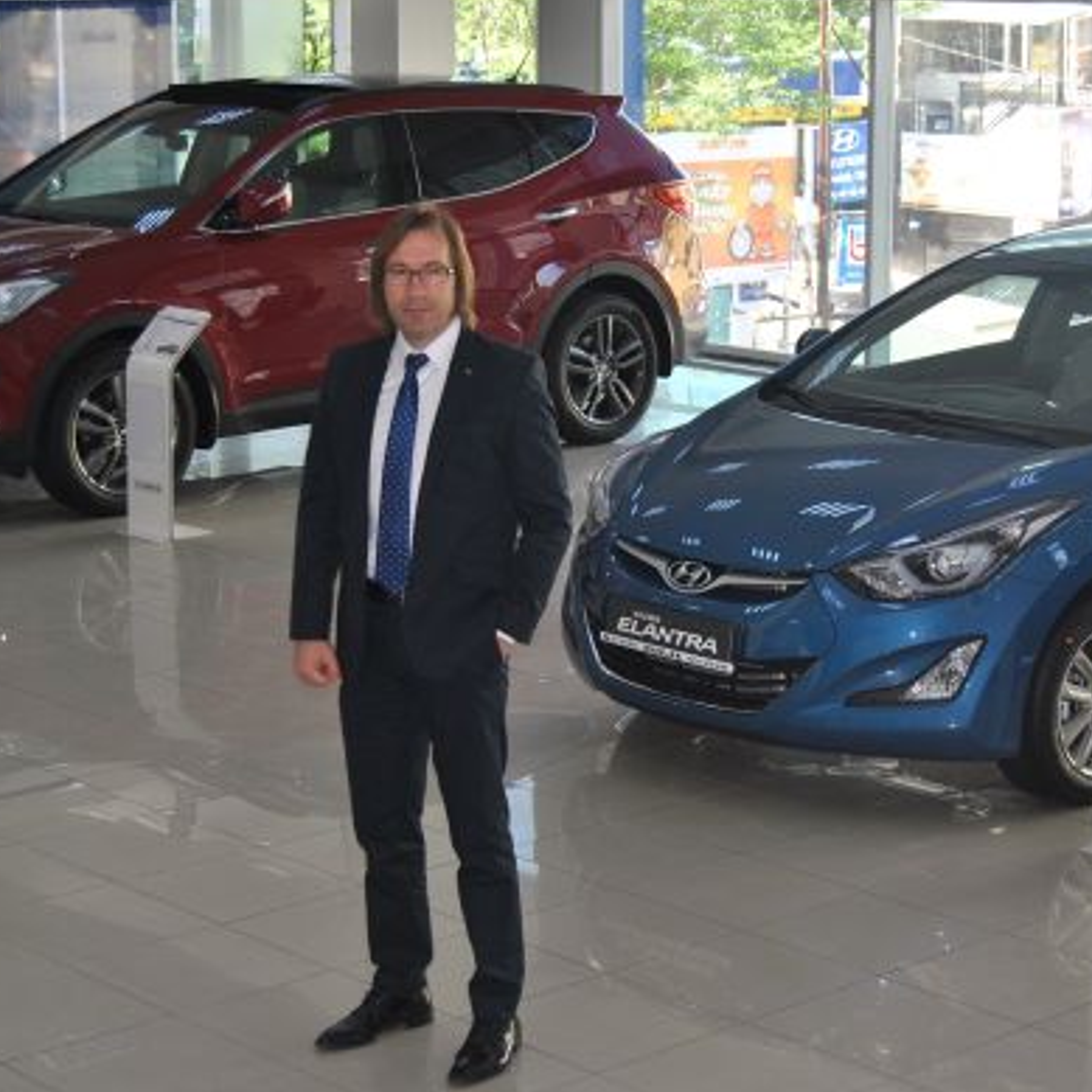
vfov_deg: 21.4
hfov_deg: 21.4
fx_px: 2891
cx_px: 643
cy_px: 538
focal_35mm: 81
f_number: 4.8
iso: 200
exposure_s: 1/100
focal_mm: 38
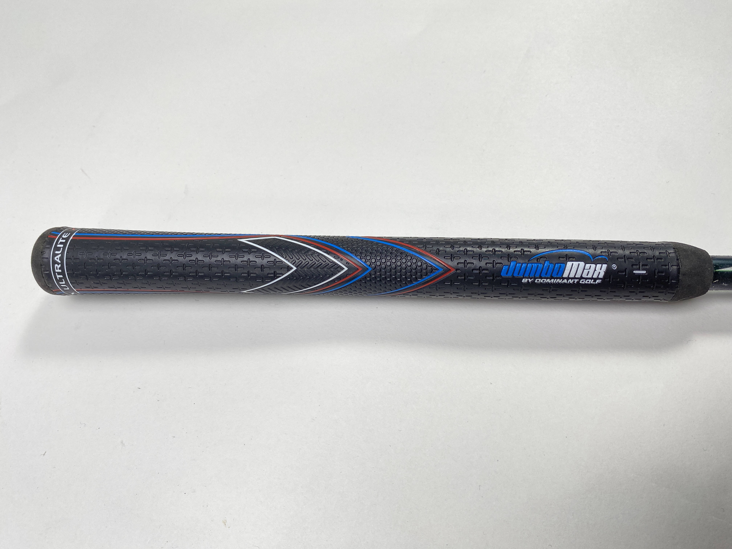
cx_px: 366
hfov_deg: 67.3
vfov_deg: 53.1
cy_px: 274
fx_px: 550
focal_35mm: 26
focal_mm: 4.25
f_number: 1.8
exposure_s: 1/196
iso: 32
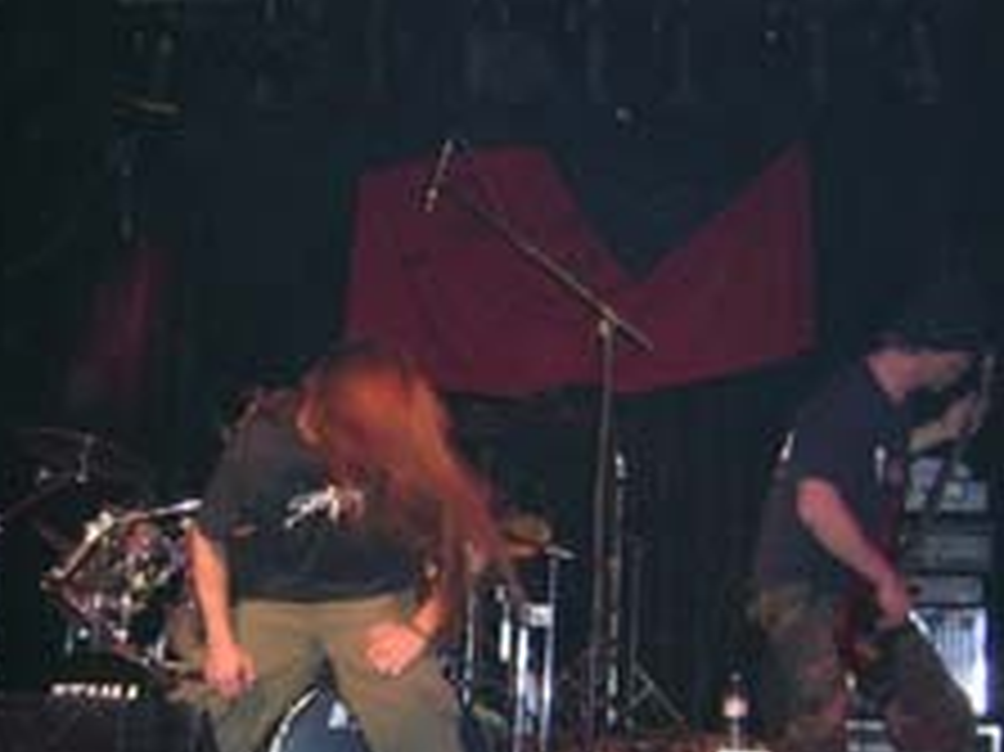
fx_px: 1594
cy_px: 588
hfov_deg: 34.6
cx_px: 324
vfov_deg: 26.1
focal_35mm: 55
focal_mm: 5.4
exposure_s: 1/60.1
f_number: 2.8
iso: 200
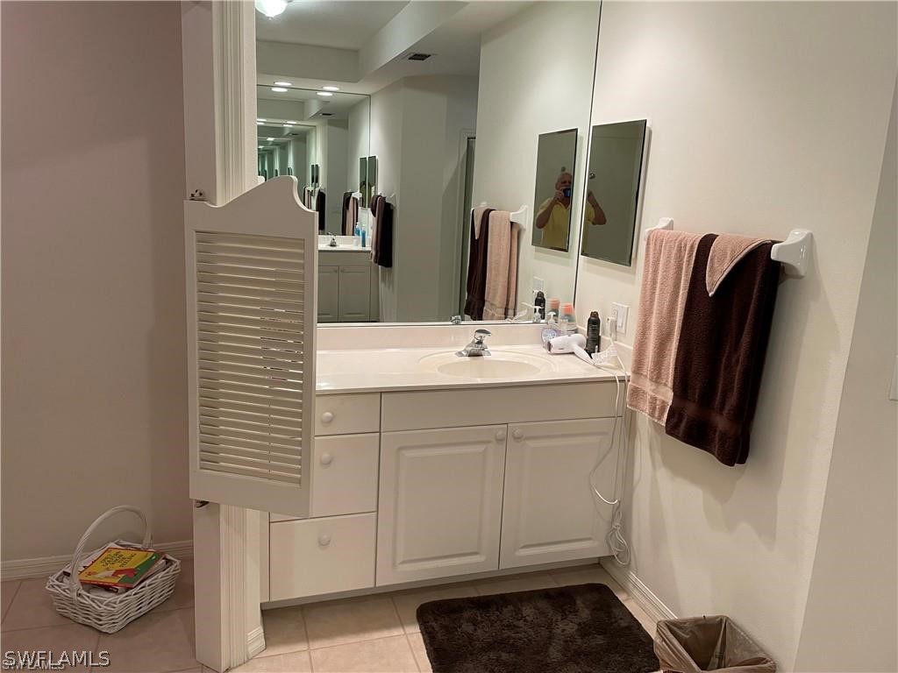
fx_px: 674
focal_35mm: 26
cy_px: 336
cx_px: 449
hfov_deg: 67.3
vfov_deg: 53.1
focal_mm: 4.2
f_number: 1.6
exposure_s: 1/60
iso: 80
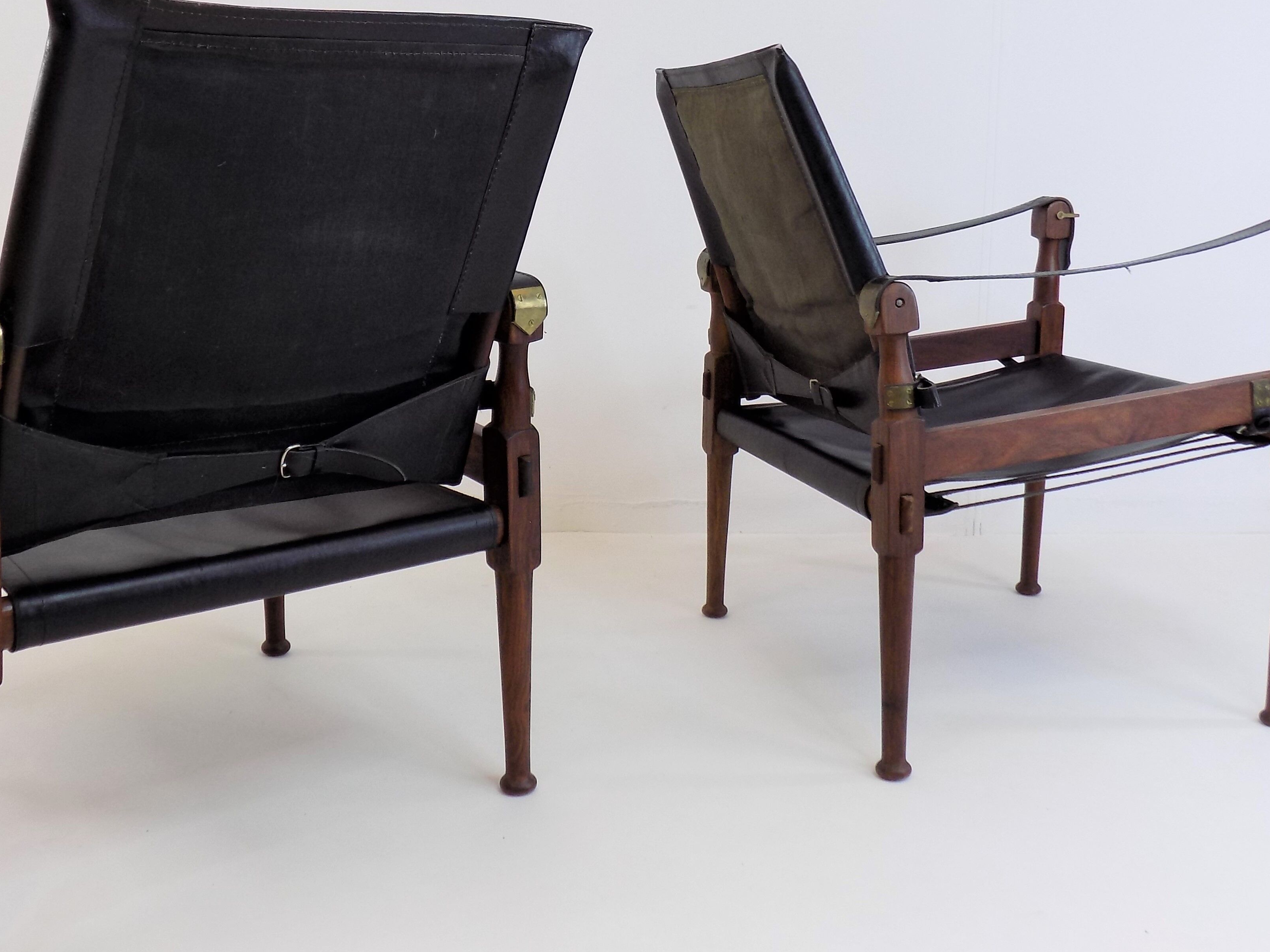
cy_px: 371
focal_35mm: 37
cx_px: 582
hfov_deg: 50.1
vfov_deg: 38.5
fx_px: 1357
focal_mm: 4
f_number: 3.1
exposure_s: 1/30
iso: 80
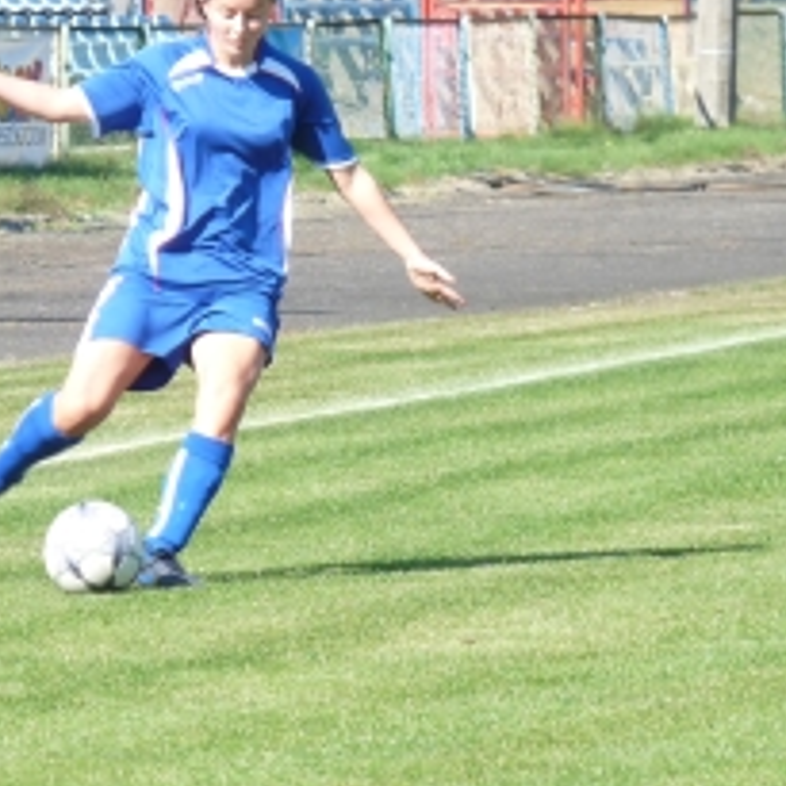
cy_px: 435
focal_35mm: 491
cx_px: 84
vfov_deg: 3.6
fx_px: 12613
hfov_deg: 3.6
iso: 160
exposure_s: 1/500
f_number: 3.7
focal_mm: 40.5
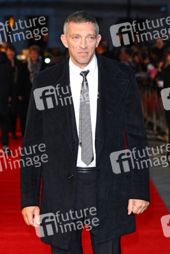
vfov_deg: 15.9
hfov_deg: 10.6
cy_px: 127
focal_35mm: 129
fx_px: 913
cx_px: 85
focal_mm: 86
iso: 320
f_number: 4.5
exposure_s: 1/200
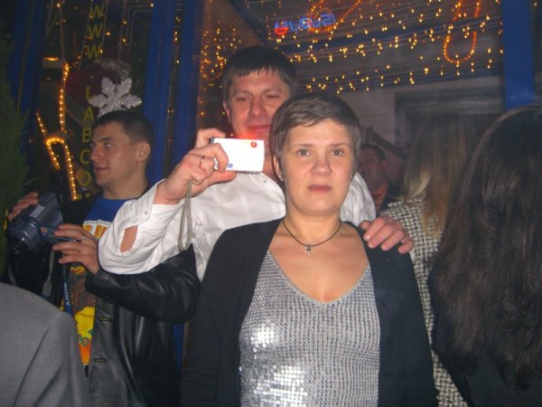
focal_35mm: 38
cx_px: 271
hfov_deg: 49.0
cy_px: 204
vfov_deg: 37.7
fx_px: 595
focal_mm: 7.9
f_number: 2.8
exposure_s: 1/60
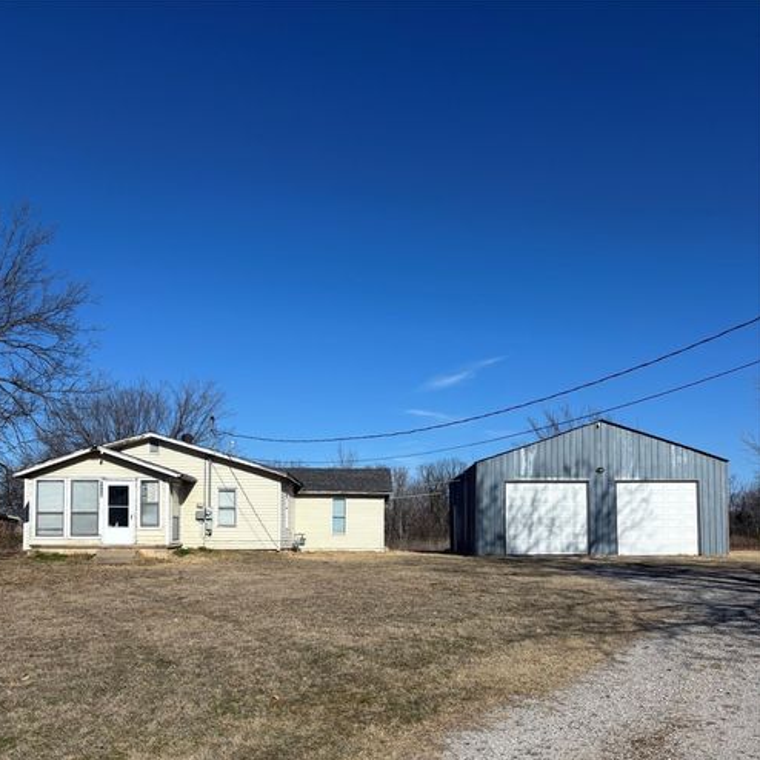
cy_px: 512
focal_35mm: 31
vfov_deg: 51.5
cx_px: 377
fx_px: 770
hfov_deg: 52.5
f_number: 1.6
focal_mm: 5.96
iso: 50
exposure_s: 1/6329
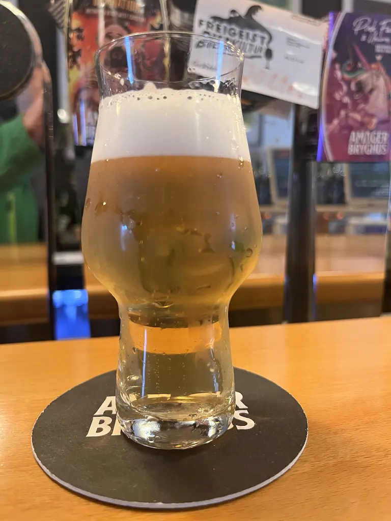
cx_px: 196
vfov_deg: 67.3
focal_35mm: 26
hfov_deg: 53.1
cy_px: 260
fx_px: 392
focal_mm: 5.1
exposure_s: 1/33
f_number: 1.6
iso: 400
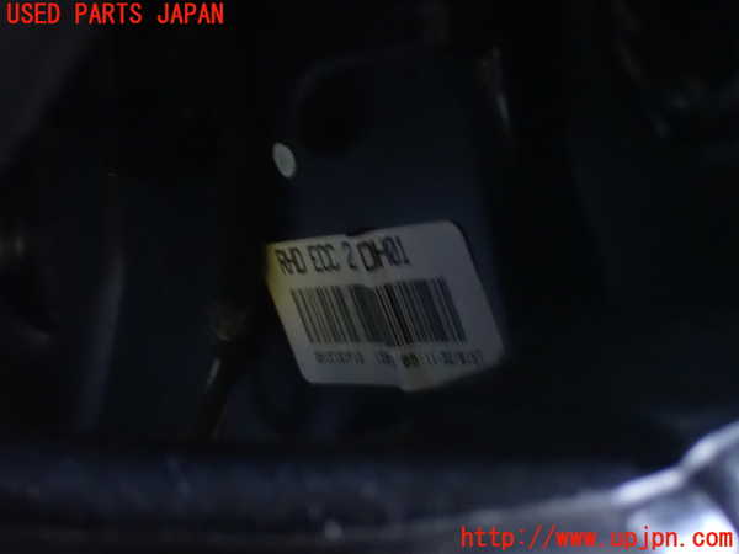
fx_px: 1324
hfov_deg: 31.2
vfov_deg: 23.7
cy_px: 277
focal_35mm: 62
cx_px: 370
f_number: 3.6
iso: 1600
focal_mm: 11.09
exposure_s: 1/8
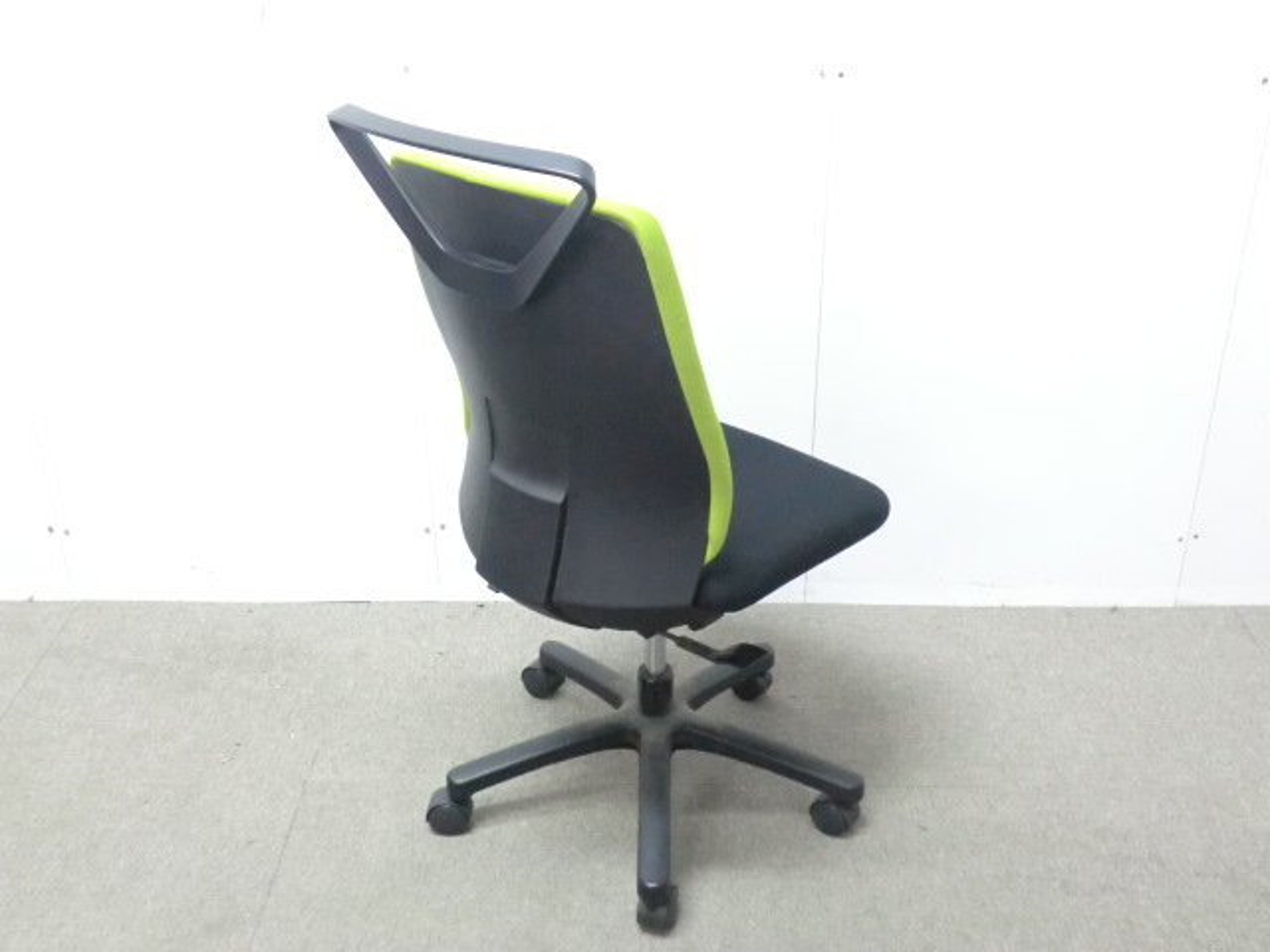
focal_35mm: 38
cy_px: 476
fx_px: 1394
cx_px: 635
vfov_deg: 37.7
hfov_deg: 49.0
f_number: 3.9
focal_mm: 6.9
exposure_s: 1/20
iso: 800
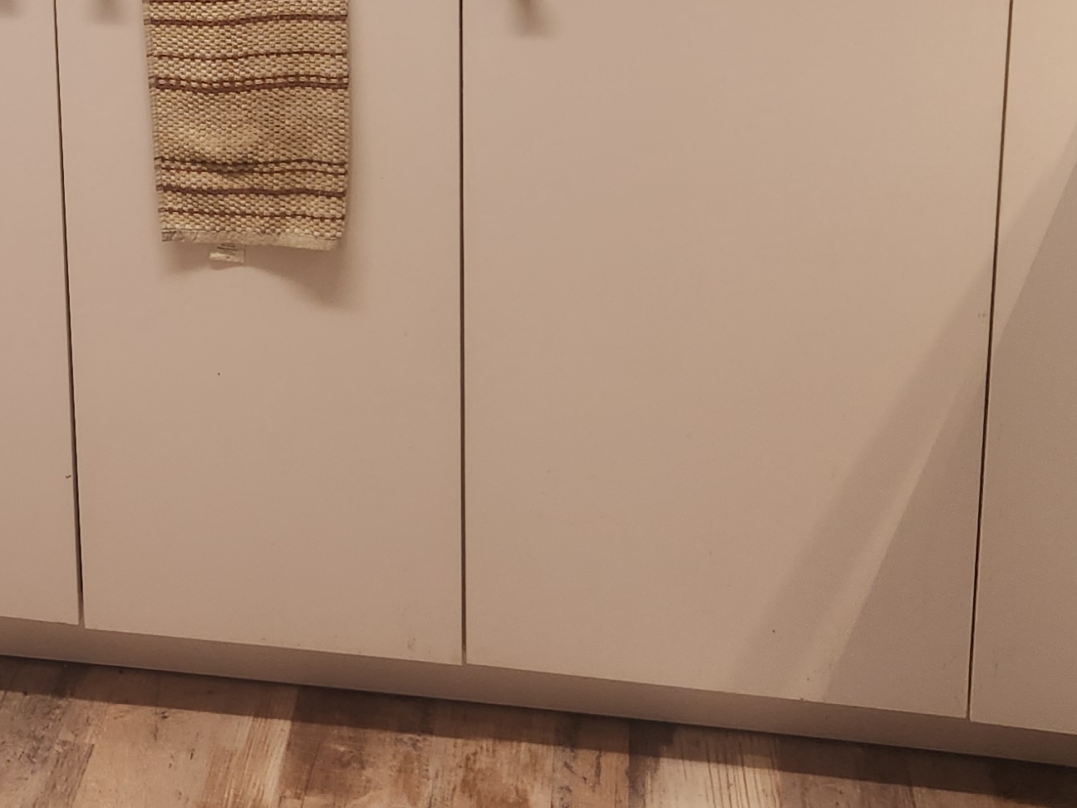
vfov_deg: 19.7
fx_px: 2209
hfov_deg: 26.3
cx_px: 61
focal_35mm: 71
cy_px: -126
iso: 125
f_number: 1.8
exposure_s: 1/120
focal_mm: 5.4
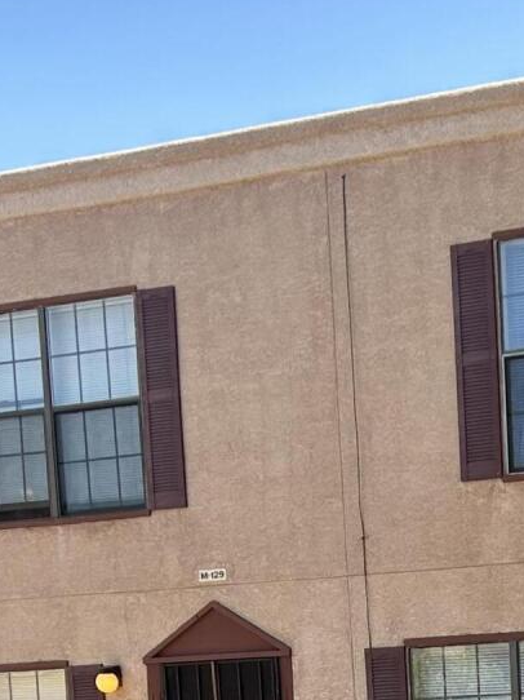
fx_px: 1939
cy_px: 1010
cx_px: 609
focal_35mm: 96
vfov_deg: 18.4
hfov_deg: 14.9
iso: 50
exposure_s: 1/670
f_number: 1.5
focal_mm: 5.7
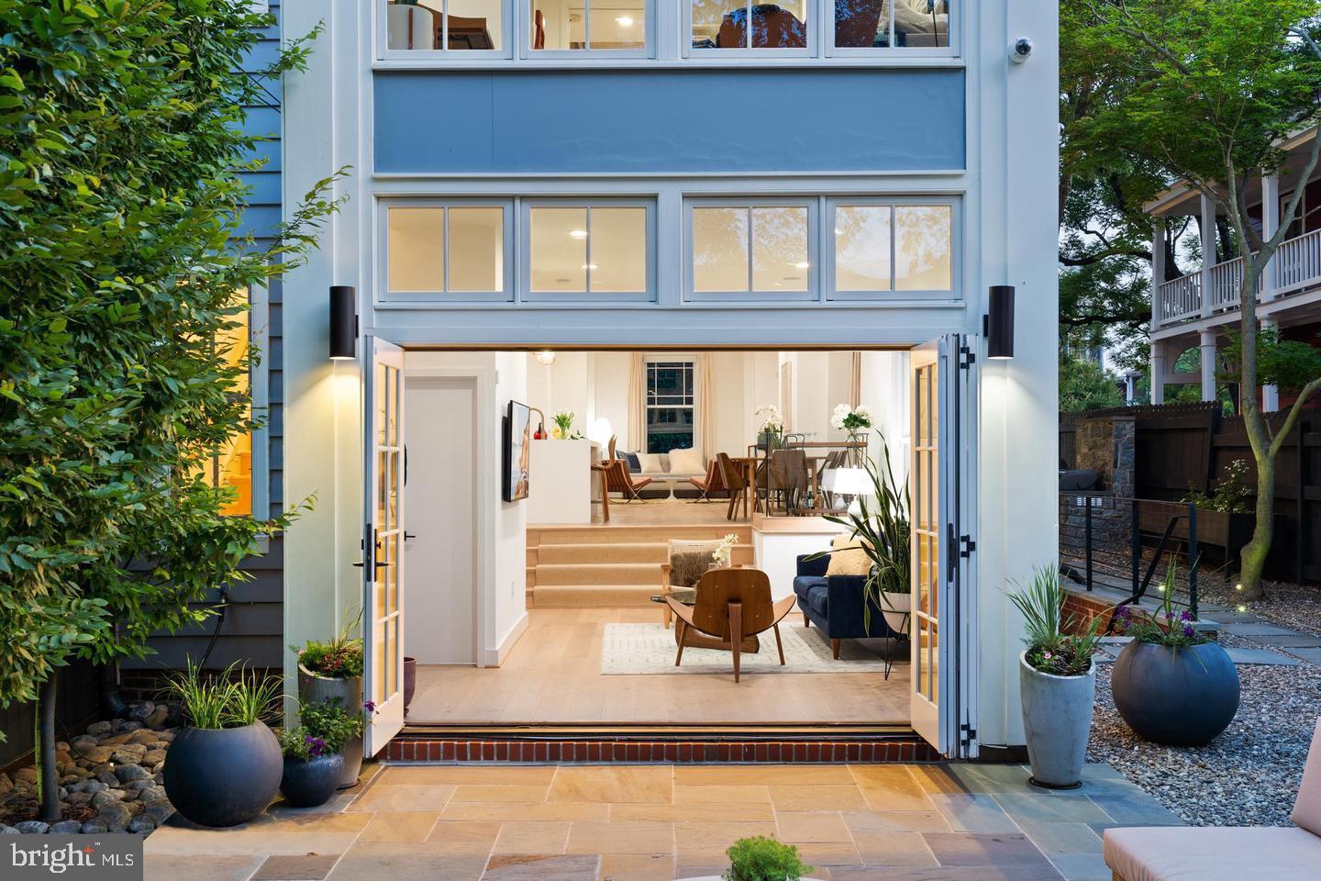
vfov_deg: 37.9
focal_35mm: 35
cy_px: 440
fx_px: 1284
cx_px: 660
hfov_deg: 54.4
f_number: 8
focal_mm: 35
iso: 160
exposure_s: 2.5
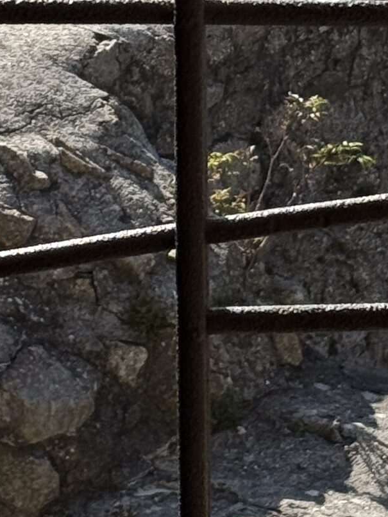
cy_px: -165
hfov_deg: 6.2
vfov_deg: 8.1
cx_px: 238
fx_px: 3585
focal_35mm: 240
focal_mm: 6.76
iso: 80
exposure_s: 1/4587
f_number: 1.78
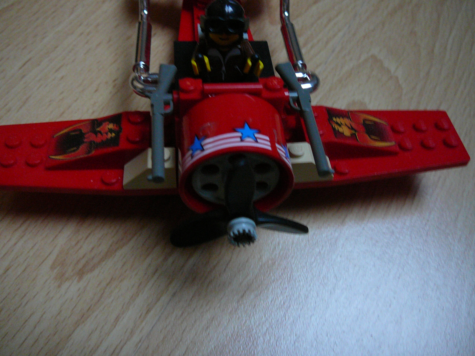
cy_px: 178
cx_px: 238
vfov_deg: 40.7
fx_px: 480
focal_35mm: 35
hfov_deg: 52.6
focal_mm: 5.2
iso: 200
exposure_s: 1/8
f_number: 2.8
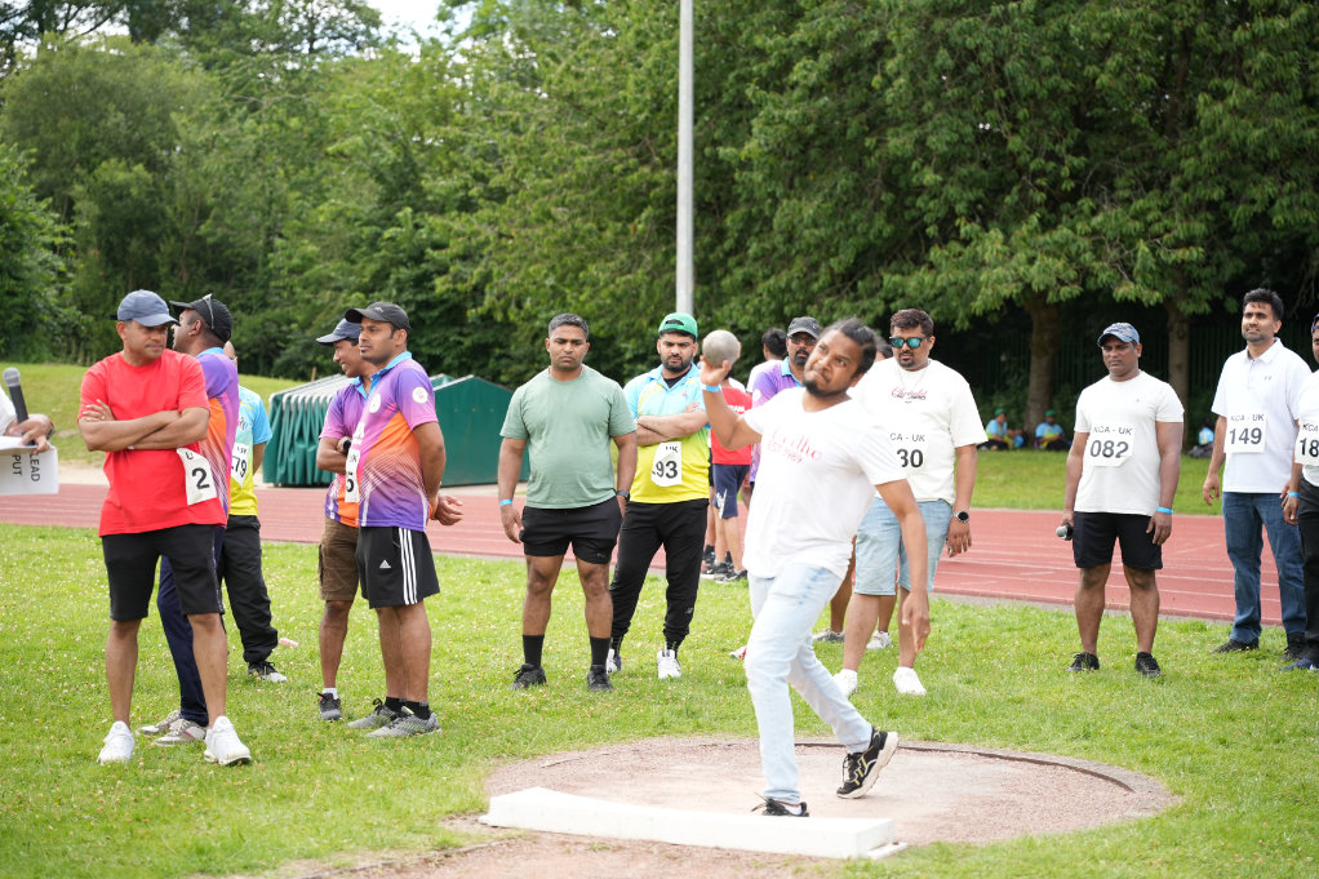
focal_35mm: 65
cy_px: 440
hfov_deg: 30.9
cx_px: 660
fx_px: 2385
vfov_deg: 20.9
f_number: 2.8
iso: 250
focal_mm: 65.1
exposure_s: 1/800
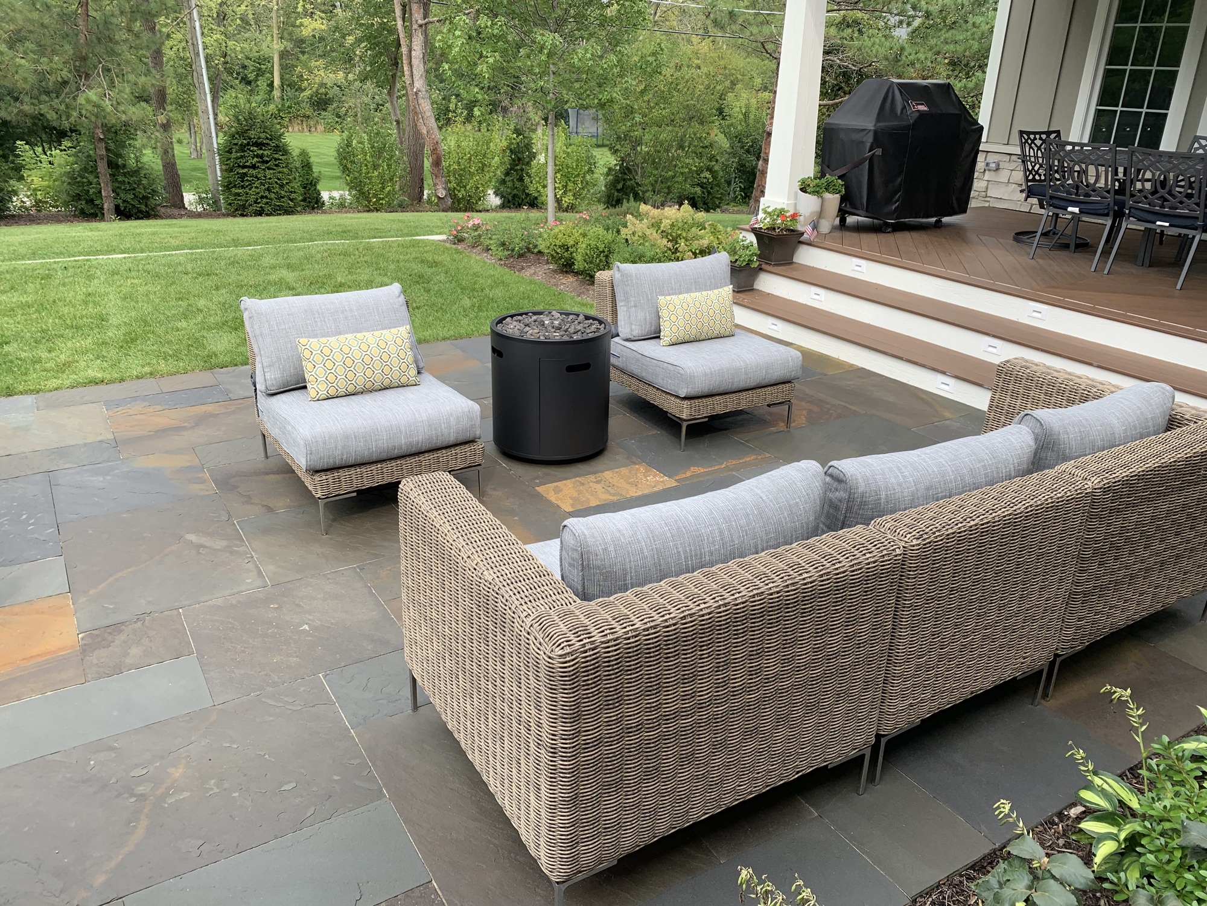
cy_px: 453
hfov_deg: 67.3
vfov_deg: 53.1
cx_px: 604
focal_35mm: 26
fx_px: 907
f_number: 1.8
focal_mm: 4.25
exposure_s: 1/507
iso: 25
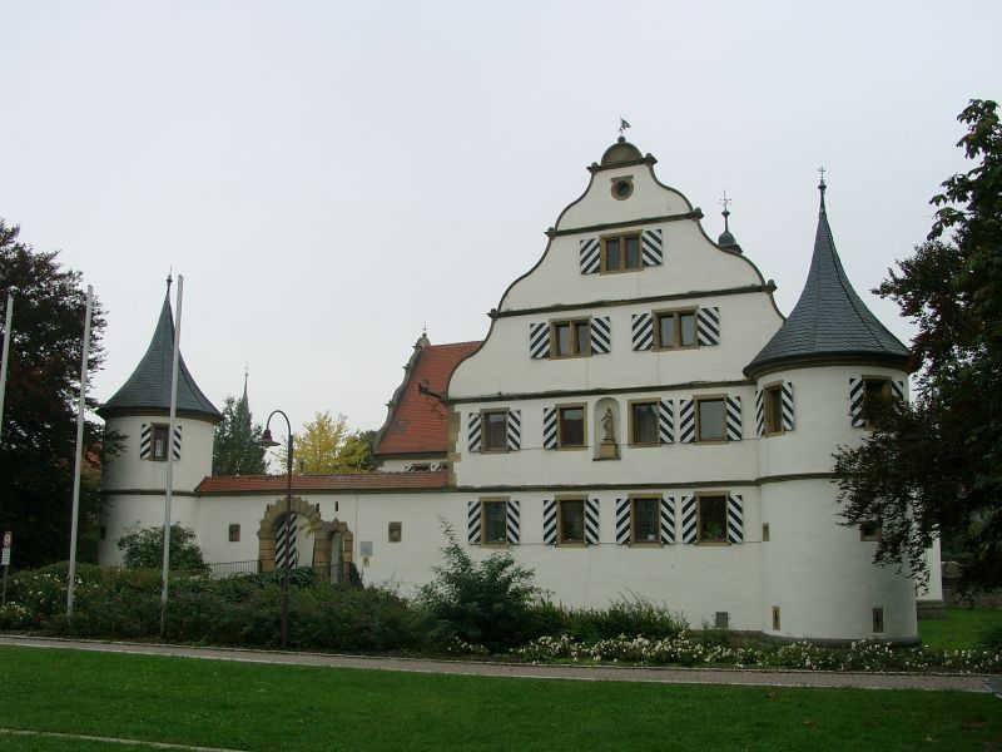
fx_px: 984
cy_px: 376
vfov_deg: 41.8
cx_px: 501
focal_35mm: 34
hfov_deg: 54.0
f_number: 4
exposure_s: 1/393
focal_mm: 7.13
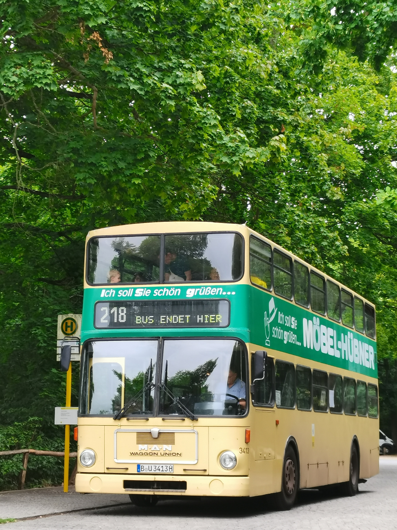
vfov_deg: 24.7
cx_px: 198
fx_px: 1208
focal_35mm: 79
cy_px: 265
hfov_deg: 18.7
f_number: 1.8
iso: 100
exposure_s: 1/100
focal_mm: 5.58
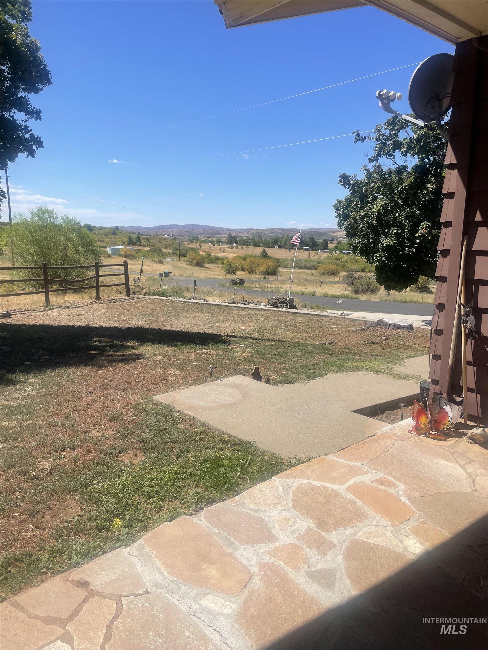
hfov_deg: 53.1
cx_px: 244
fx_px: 489
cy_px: 325
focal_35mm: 26
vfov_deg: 67.3
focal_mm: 4.2
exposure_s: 1/4292
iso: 32
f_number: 1.6
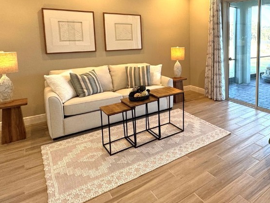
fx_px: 203
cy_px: 58
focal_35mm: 26
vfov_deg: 51.5
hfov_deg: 62.4
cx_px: 211
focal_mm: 2.22
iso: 160
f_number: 2.2
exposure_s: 1/120
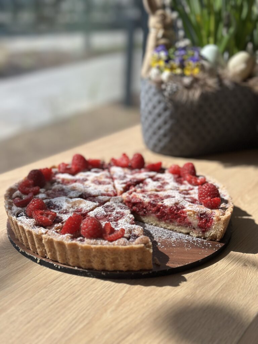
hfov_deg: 30.3
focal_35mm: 48
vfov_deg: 39.7
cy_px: 172
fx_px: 477
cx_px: 129
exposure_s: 1/3155
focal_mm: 6.86
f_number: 1.78
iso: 80
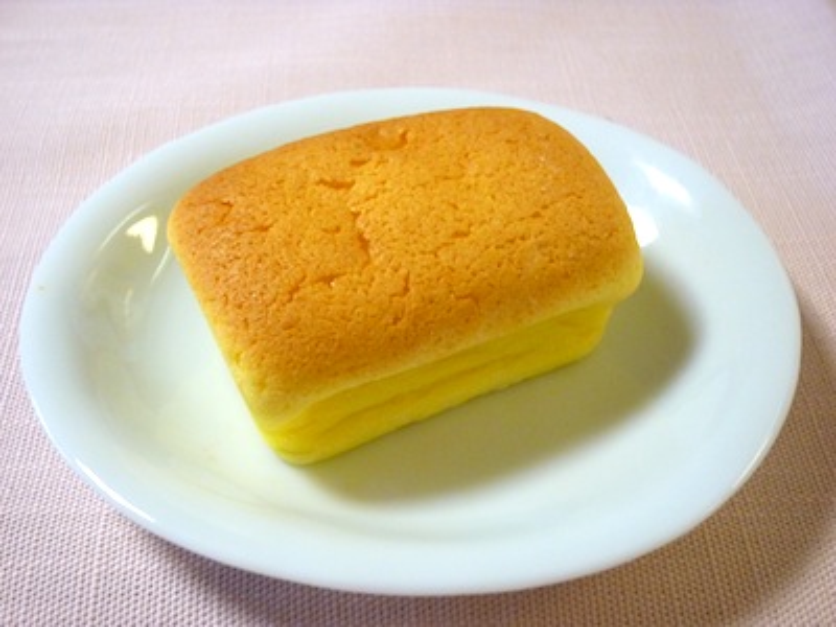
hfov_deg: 38.2
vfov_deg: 29.1
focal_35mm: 50
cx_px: 418
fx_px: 1208
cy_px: 314
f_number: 4.3
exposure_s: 1/40
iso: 400
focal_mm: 8.8
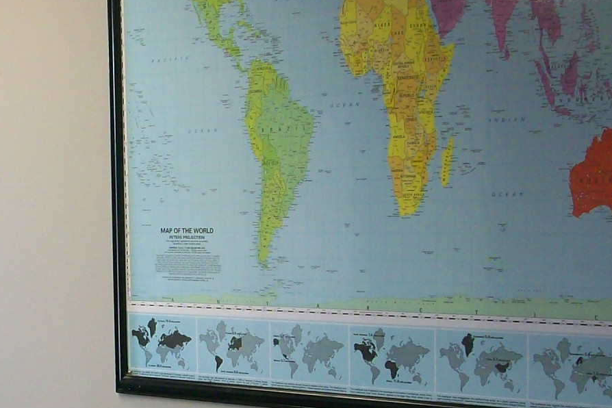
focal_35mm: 81
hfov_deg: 24.8
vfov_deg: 16.7
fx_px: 1377
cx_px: 168
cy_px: 320
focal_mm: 5.7
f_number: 2.8
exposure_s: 1/60
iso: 143
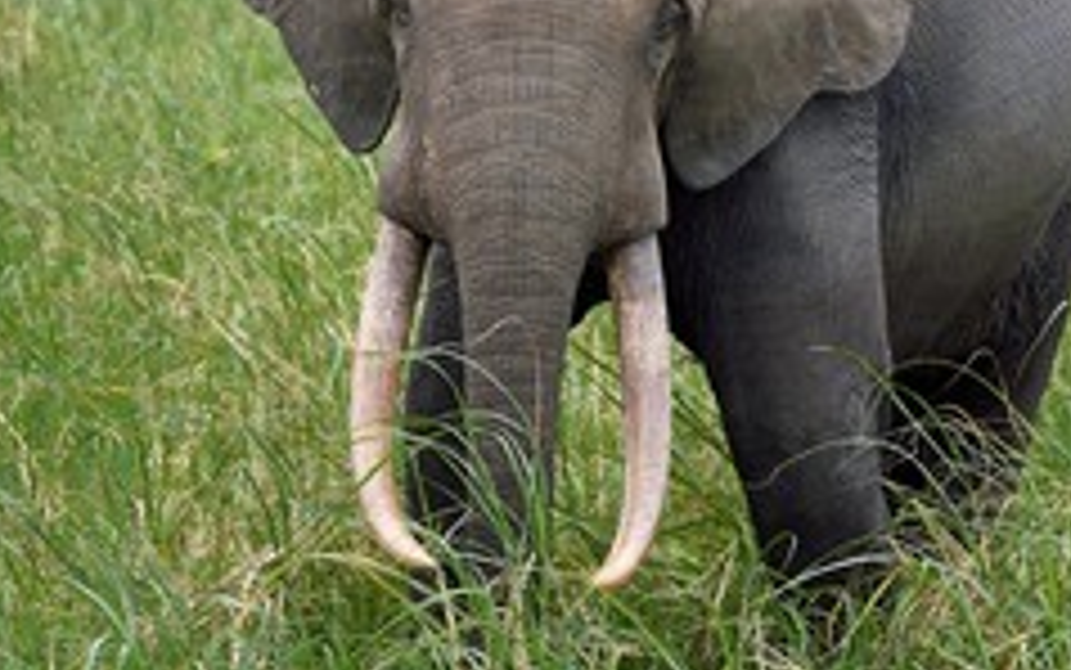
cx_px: 742
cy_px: 153
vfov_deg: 3.7
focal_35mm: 359
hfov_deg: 5.8
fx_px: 10484
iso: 800
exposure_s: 1/400
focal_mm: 200
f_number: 10
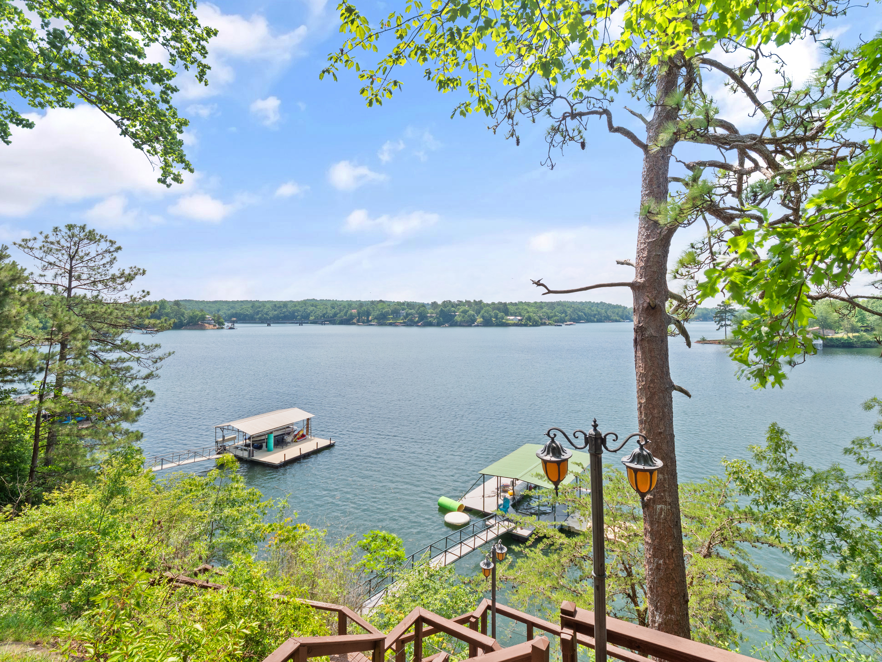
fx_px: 408
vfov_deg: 78.1
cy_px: 331
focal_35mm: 16
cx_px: 441
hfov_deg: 94.5
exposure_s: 1/320
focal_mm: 8
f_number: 5.6
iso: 200
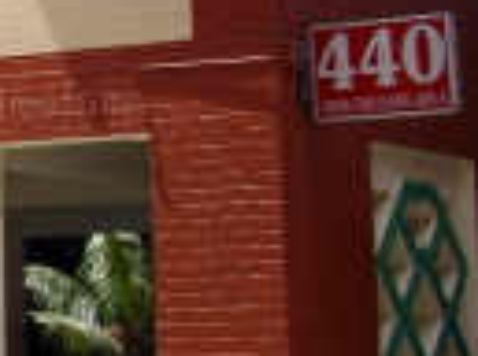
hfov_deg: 11.2
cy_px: -263
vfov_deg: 9.0
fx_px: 2176
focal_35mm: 158
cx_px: -530
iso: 80
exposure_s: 1/200
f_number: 5.6
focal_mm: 6.2
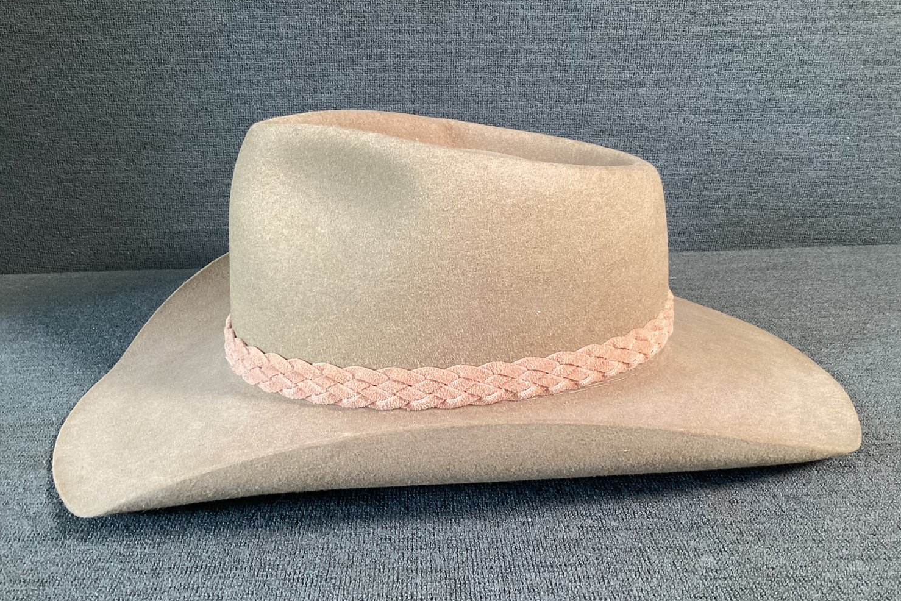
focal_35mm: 33
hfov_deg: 57.2
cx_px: 451
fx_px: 826
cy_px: 339
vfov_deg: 39.9
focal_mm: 3.3
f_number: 2.4
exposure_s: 1/50
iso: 125
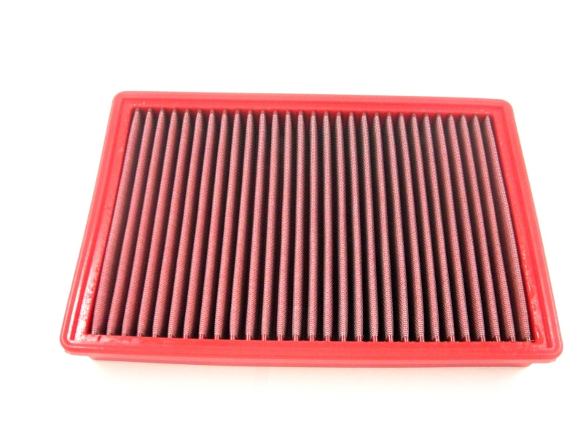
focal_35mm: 35
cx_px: 292
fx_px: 589
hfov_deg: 52.6
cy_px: 218
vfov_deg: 40.7
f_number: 2.8
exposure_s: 1/43
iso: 400
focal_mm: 5.7
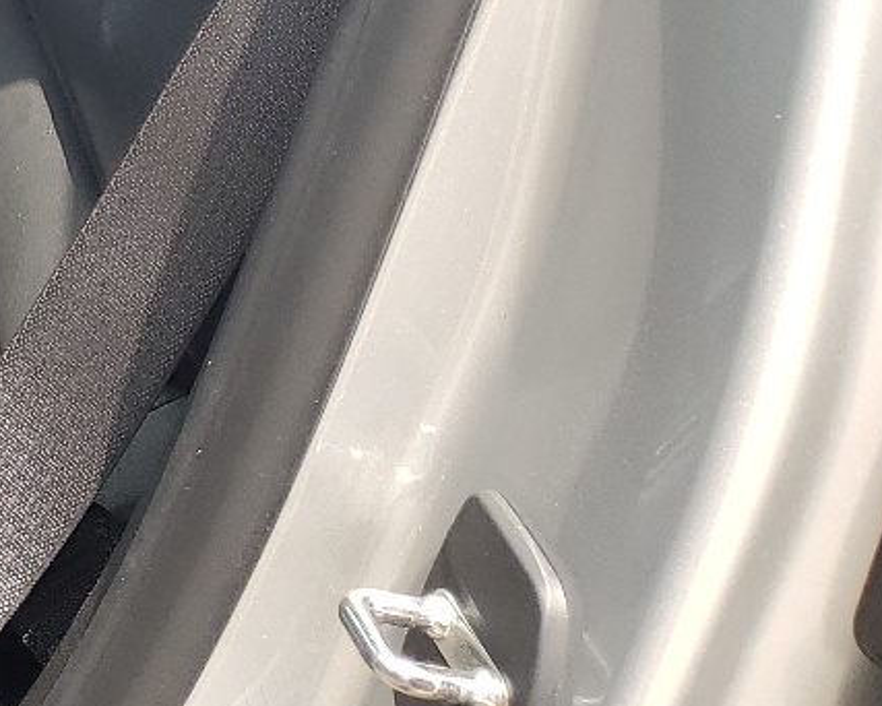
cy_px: -386
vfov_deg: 14.9
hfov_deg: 16.5
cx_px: -748
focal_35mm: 95
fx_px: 2481
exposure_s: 1/714
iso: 50
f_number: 1.5
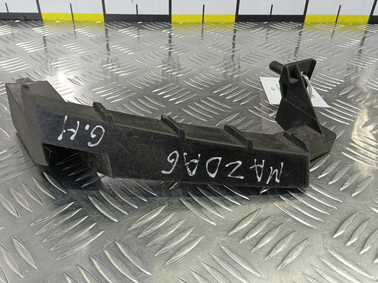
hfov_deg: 65.1
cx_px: 168
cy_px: 123
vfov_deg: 51.2
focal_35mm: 27
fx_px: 295
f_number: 1.6
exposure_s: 1/50
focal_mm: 4.11
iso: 131
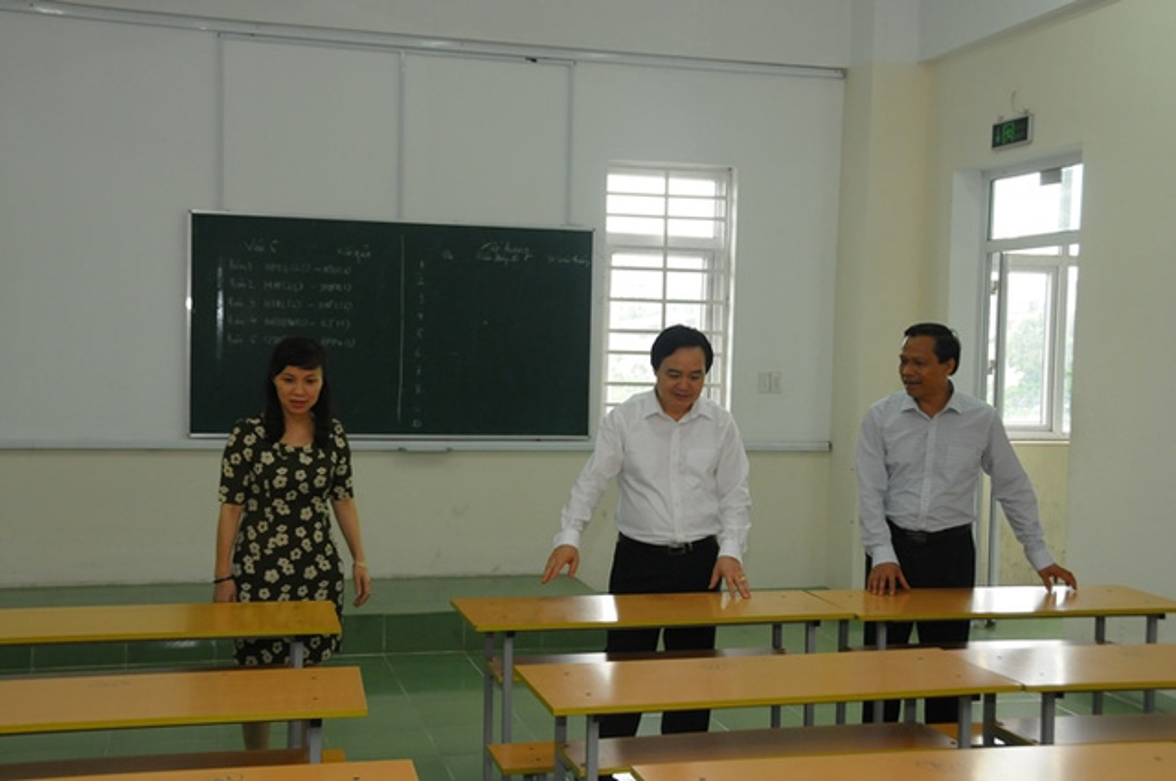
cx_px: 588
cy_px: 390
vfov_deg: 31.8
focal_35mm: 42
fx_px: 1370
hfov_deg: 46.5
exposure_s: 1/100
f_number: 6.3
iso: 1000
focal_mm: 28
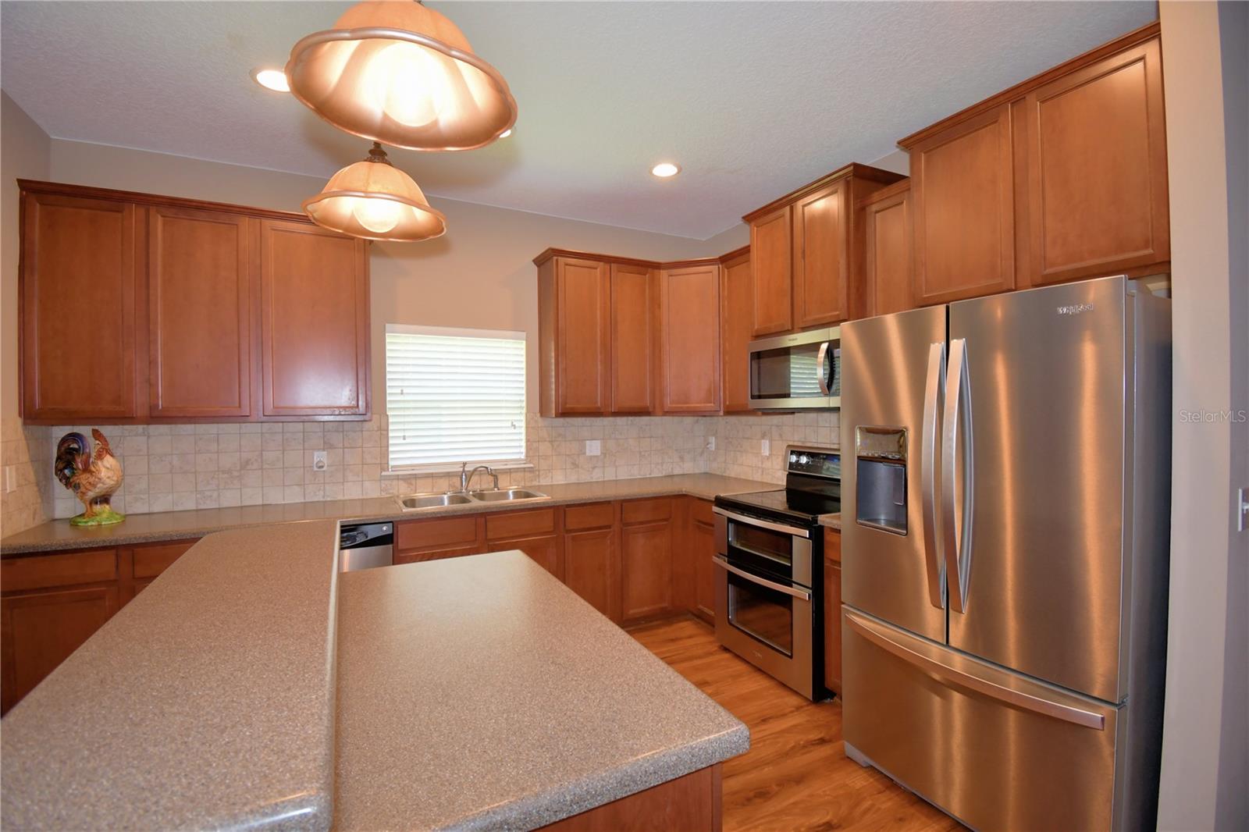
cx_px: 624
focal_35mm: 15
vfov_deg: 77.3
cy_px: 416
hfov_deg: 100.4
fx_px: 520
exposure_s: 1/30
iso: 450
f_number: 4.5
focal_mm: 10
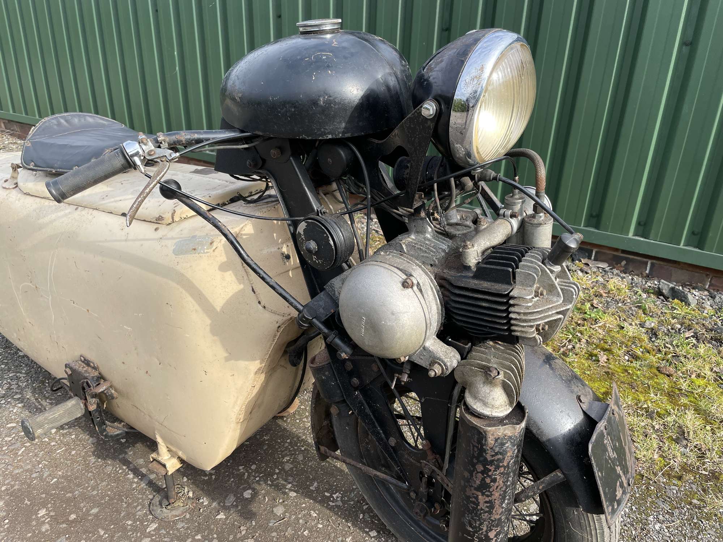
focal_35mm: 26
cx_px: 362
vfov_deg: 53.1
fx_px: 543
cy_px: 271
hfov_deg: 67.3
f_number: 1.6
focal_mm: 4.2
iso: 32
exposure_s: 1/955
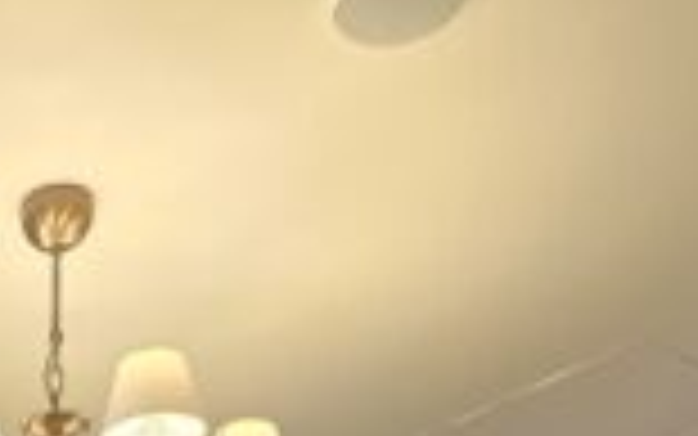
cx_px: -221
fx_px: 1732
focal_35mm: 91
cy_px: 1497
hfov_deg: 20.7
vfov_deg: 9.4
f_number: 2.2
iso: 250
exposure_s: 1/50
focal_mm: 1.7
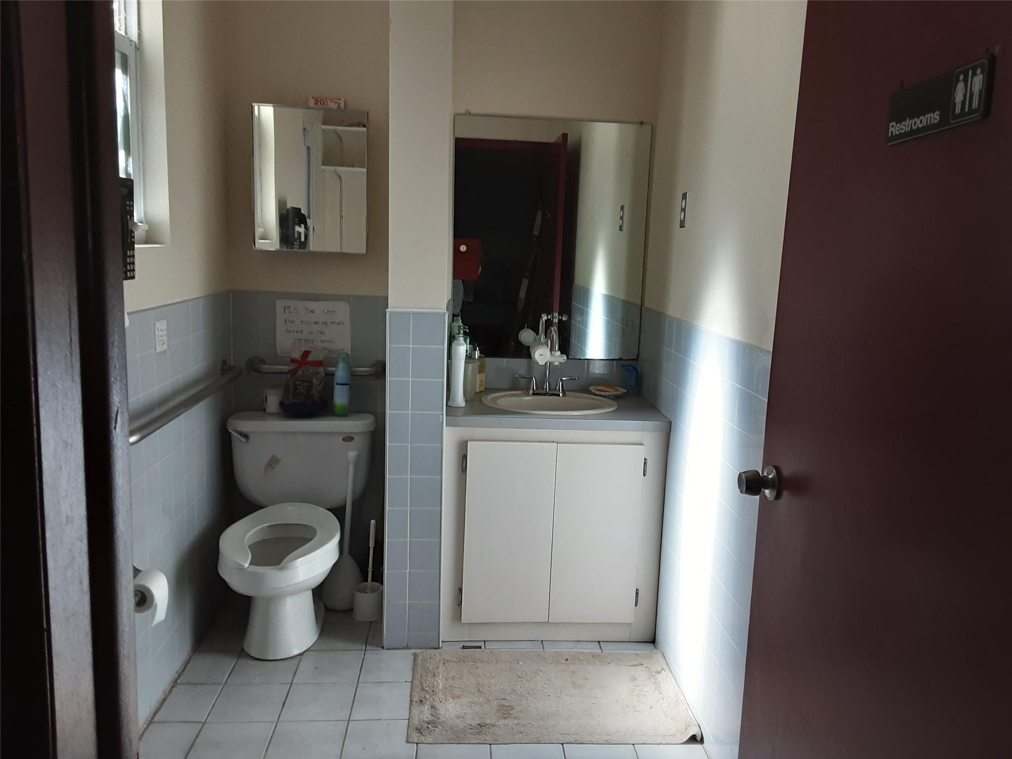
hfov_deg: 63.4
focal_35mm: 28
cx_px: 506
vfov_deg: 49.7
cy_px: 380
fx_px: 819
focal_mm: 2.9
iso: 100
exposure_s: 1/50
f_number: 1.9
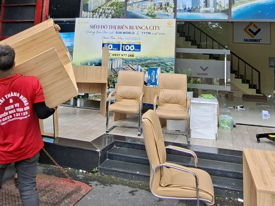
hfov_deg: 52.6
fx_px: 278
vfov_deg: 37.2
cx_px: 134
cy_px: 9
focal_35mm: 35
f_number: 2.2
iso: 40
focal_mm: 1.74
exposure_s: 1/564
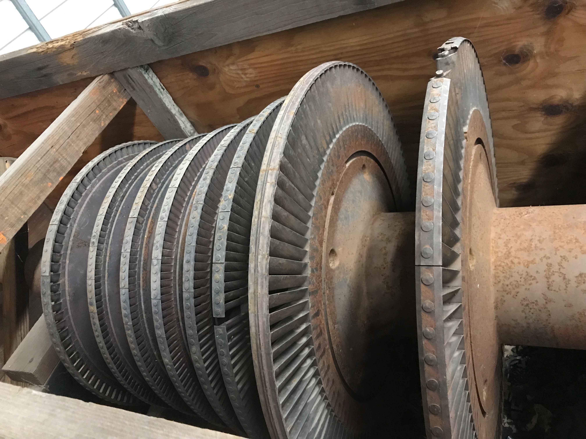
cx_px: 293
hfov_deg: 63.4
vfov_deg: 49.7
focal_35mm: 28
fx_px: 474
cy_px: 220
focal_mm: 3.99
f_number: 1.8
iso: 80
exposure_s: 1/6
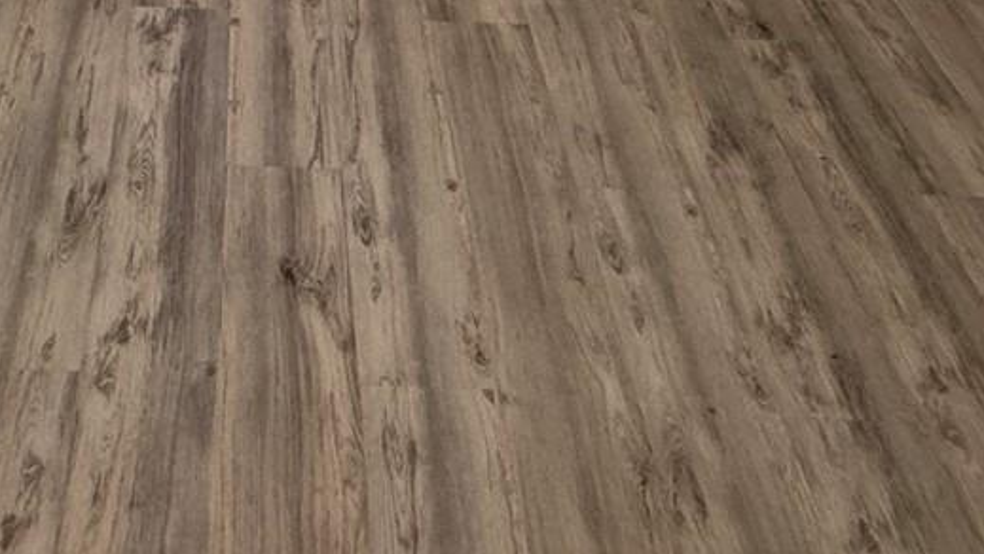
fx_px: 1226
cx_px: 258
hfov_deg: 42.5
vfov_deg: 17.6
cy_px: -567
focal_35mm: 47
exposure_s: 1/60
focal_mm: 2.22
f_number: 2.2
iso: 250
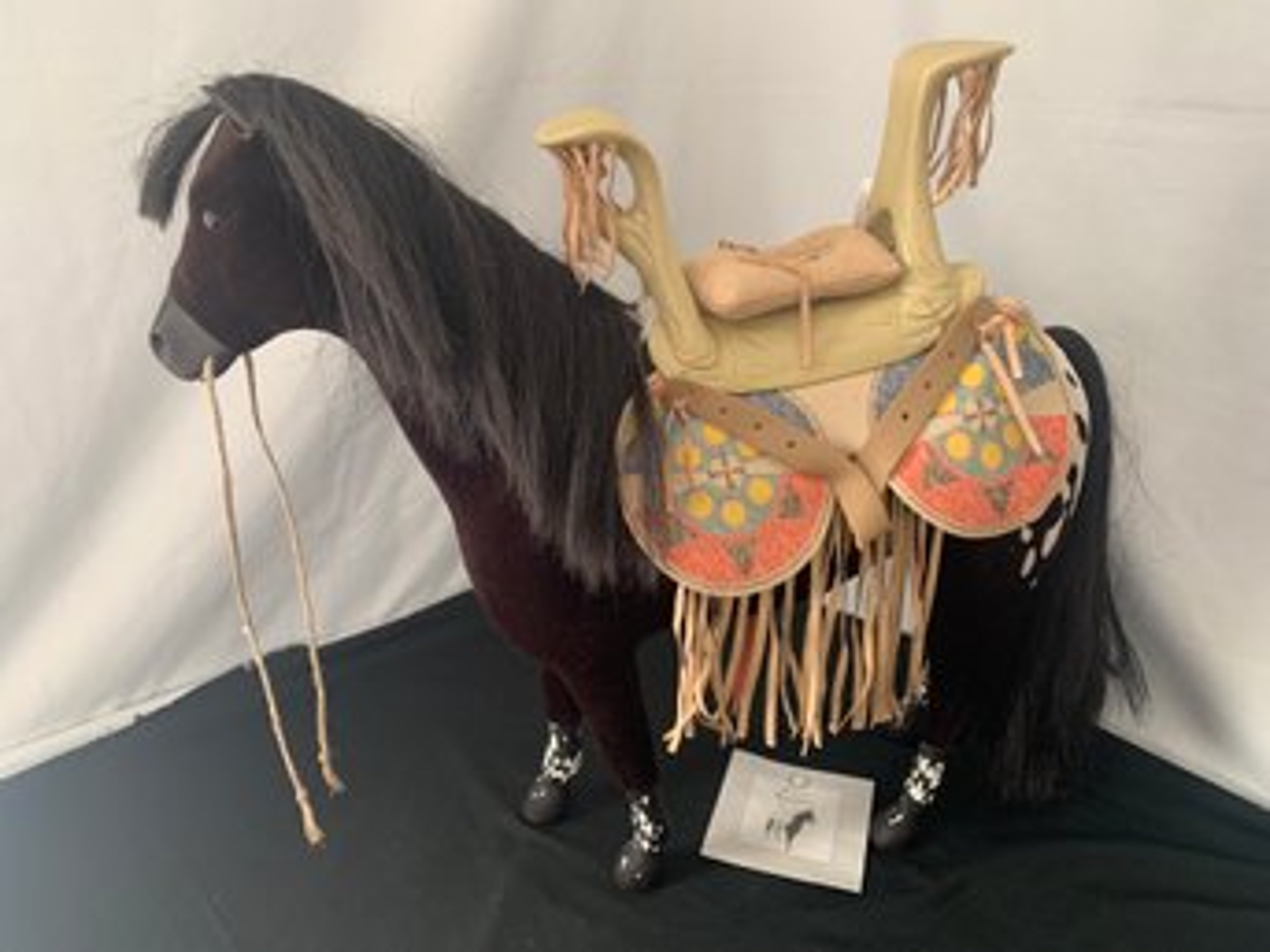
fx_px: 954
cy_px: 476
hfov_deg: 67.3
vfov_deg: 53.0
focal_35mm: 26
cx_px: 635
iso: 160
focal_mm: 4.25
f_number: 1.8
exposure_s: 1/60
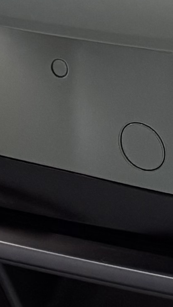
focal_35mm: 202
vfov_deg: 10.1
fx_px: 1646
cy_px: -252
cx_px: 181
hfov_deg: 6.0
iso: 400
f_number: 1.78
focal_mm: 6.76
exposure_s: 1/60
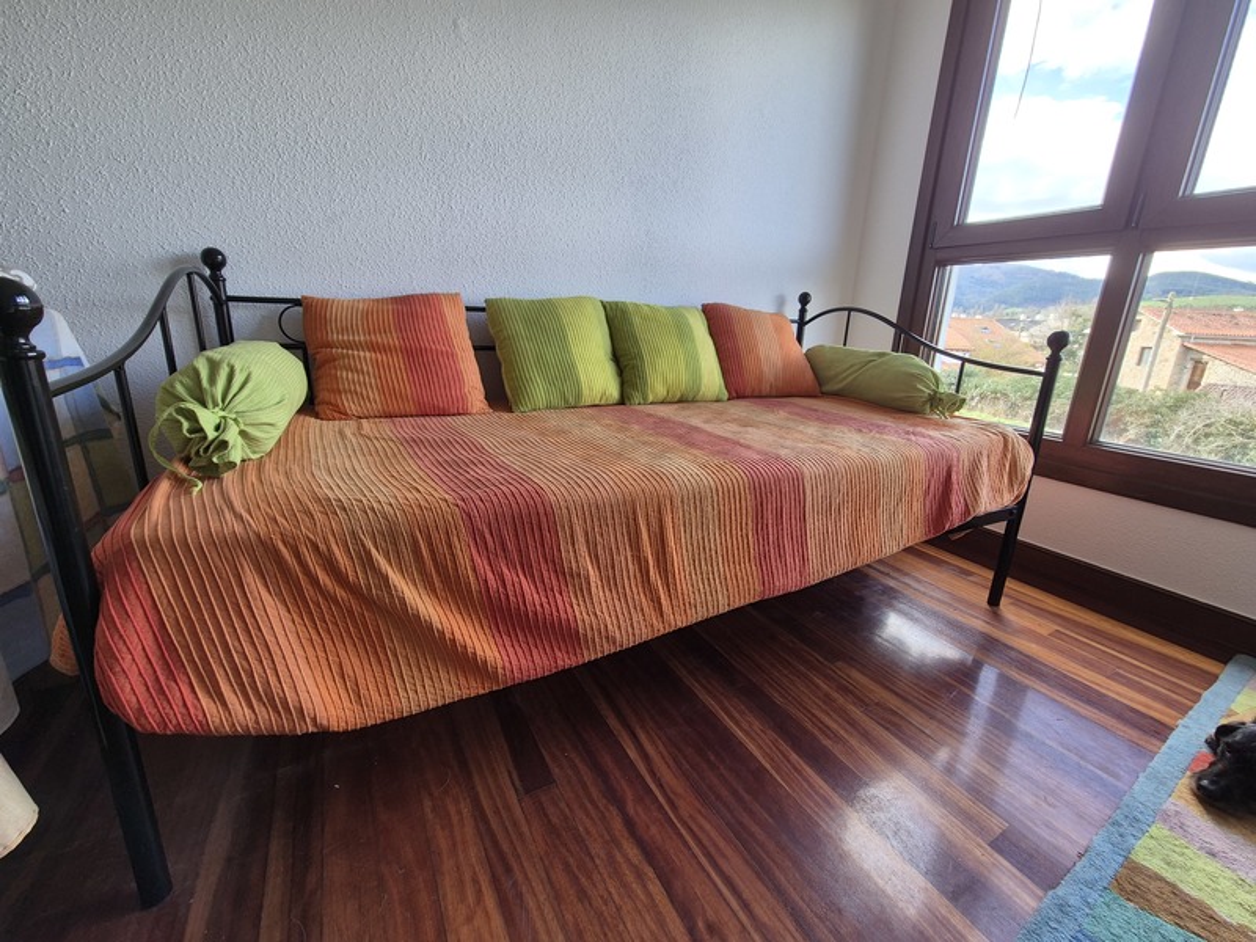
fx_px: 472
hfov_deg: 106.2
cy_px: 471
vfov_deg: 89.9
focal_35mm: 13
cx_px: 628
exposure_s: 1/50
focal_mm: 2.2
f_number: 2.2
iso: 50
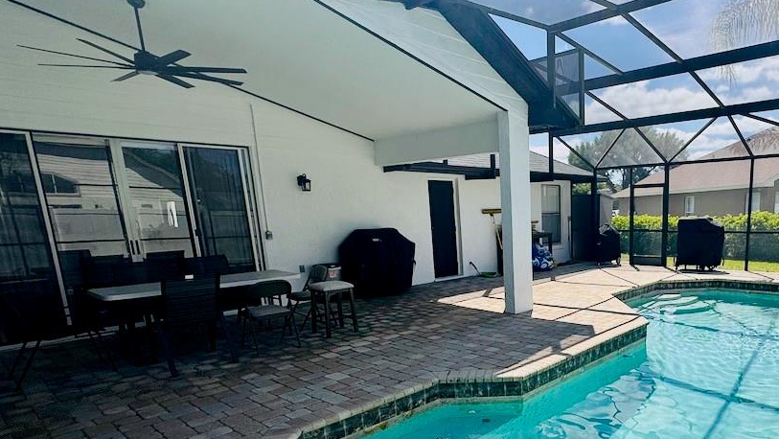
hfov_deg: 72.4
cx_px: 557
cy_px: 311
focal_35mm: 24
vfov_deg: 46.6
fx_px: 496
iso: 50
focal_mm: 2.22
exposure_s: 1/944
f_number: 2.2
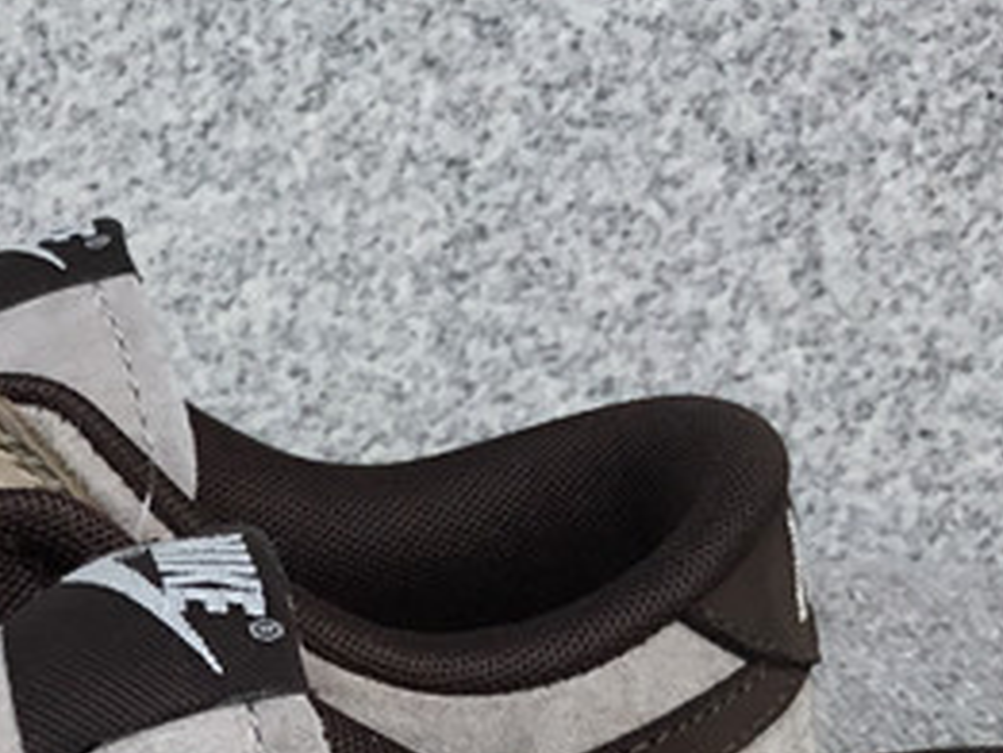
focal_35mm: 107
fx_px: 3102
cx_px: -315
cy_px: 1147
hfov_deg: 17.2
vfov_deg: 13.1
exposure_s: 1/657
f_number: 2.4
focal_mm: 3.3
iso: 25
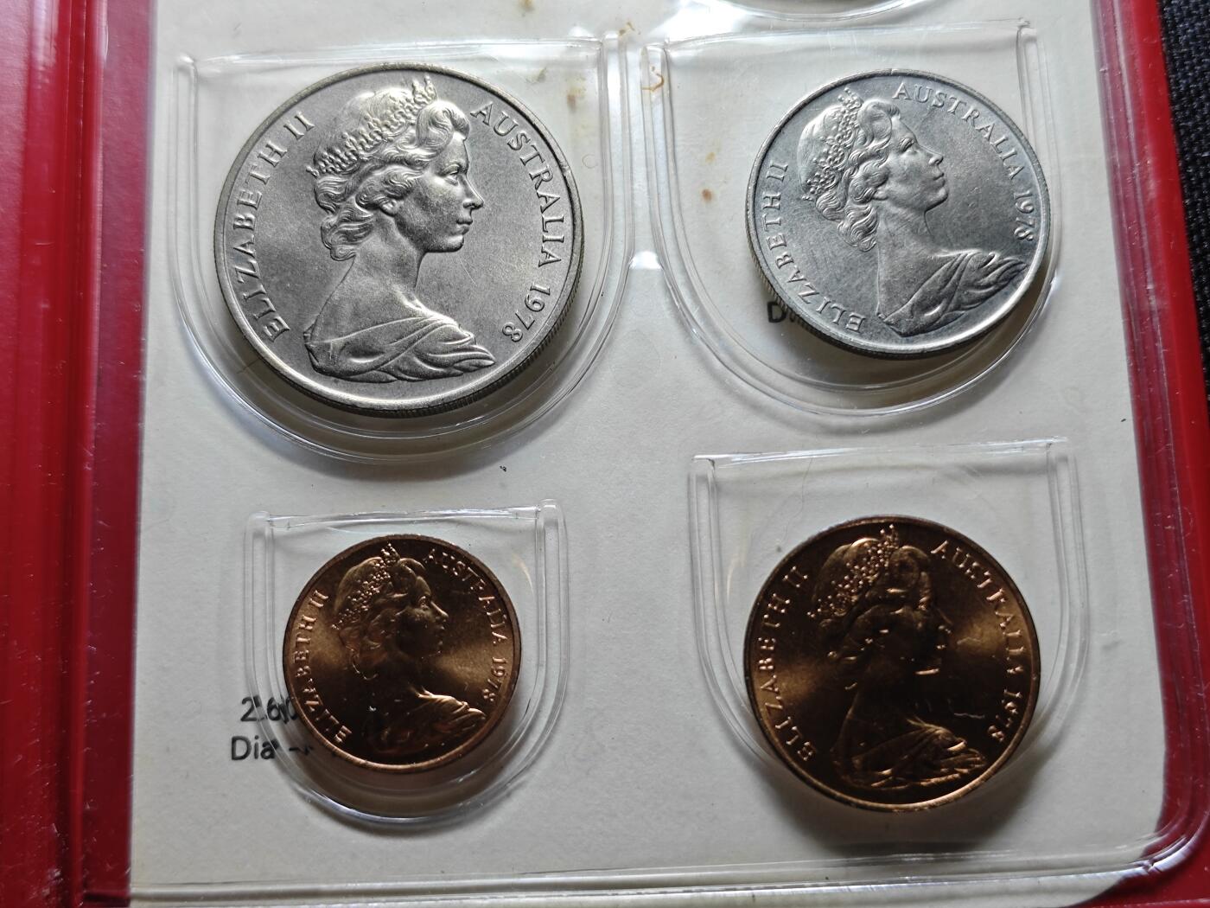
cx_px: 605
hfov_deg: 38.9
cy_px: 454
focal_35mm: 49
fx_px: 1713
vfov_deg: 29.7
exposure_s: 1/100
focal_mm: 5.84
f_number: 1.6
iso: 125
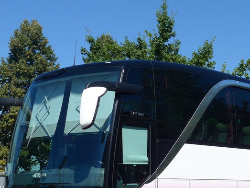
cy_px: 143
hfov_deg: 24.5
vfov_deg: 18.8
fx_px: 563
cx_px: 207
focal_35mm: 78
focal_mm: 7
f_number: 2.8
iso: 80
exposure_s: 1/1600
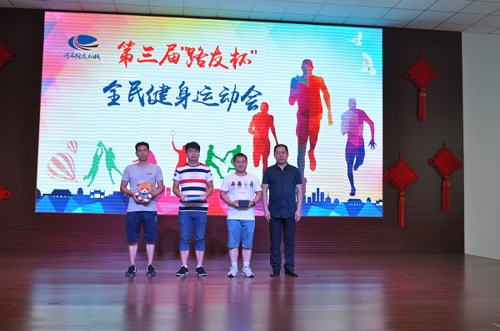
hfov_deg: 49.6
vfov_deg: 34.1
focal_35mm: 39
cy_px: 166
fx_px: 541
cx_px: 250
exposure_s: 1/400
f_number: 2.8
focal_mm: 26
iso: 400
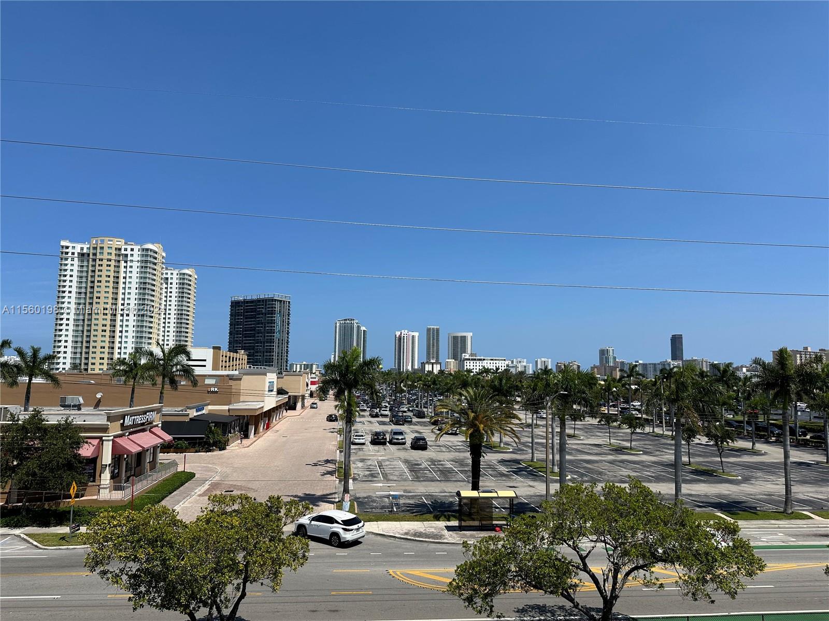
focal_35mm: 24
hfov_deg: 71.6
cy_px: 310
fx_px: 575
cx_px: 414
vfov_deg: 56.8
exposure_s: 1/7576
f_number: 1.78
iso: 80
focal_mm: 6.86
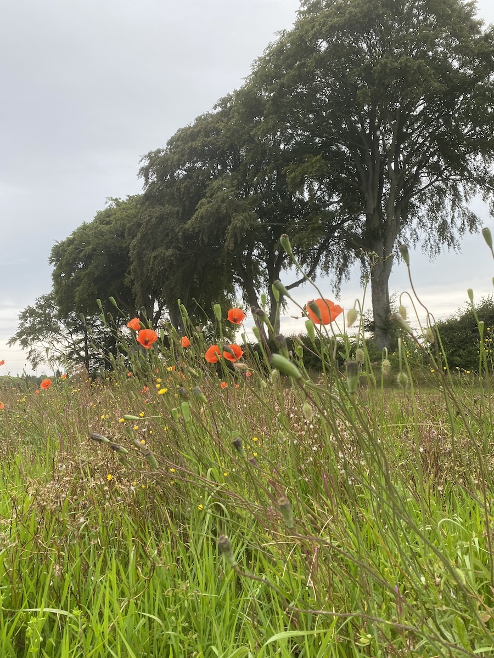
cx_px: 247
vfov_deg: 67.3
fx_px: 495
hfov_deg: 53.1
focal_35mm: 26
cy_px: 329
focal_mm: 4.25
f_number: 1.8
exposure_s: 1/527
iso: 32
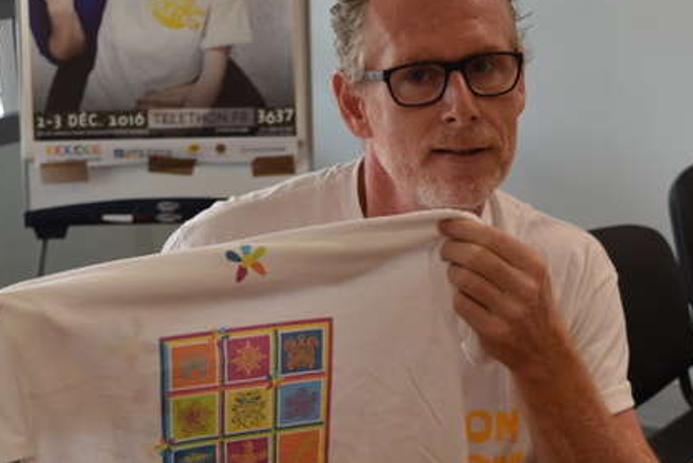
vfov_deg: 16.9
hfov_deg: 25.1
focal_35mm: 81
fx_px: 1556
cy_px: 279
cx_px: 391
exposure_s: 1/60
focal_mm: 35
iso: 400
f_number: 5.6
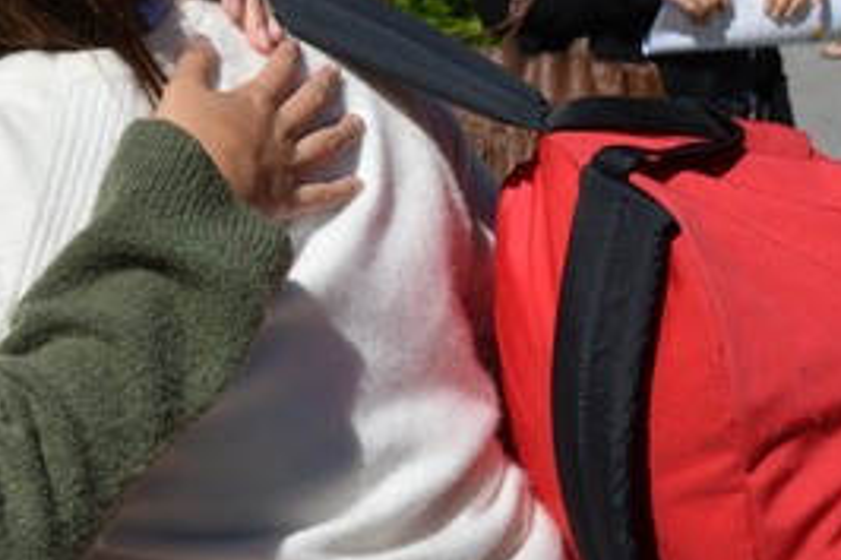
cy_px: 2
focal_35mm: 150
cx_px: -509
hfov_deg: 12.8
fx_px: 3502
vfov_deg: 9.1
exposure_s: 1/400
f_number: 7.1
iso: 100
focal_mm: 26
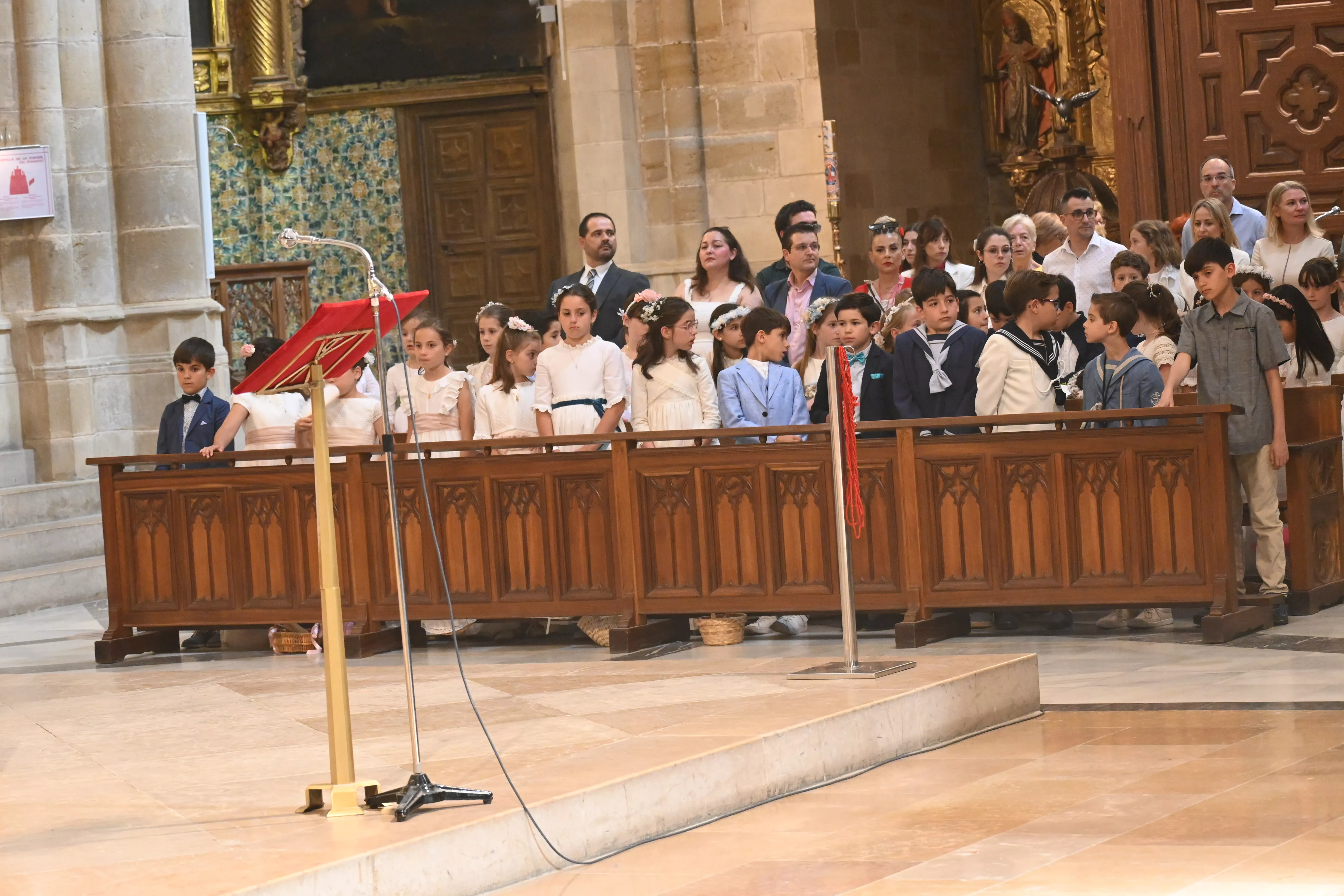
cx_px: 672
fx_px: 4069
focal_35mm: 109
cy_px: 447
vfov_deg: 12.6
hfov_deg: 18.8
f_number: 4.8
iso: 3200
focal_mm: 72
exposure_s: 1/60
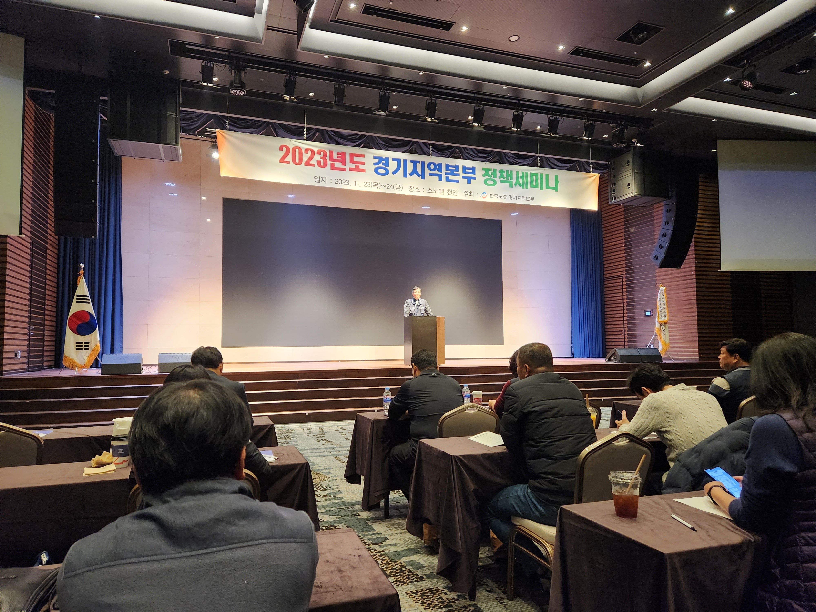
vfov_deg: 58.9
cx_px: 408
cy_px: 306
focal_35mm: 23
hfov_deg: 73.9
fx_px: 542
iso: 800
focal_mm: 5.4
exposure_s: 1/120
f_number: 1.8
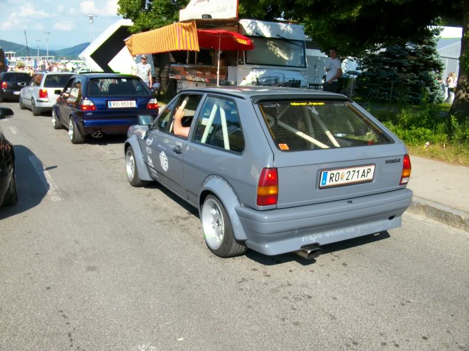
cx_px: 234
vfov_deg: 41.8
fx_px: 461
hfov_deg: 54.0
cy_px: 176
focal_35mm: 34
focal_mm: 5.7
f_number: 5.5
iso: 80
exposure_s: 1/239
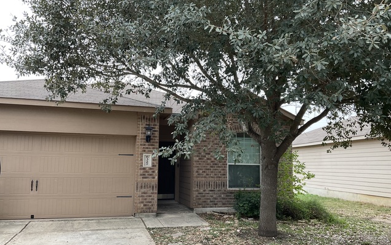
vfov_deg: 40.6
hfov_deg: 61.2
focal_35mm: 31
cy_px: 133
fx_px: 330
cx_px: 196
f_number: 1.8
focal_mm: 3
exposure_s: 1/120
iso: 20
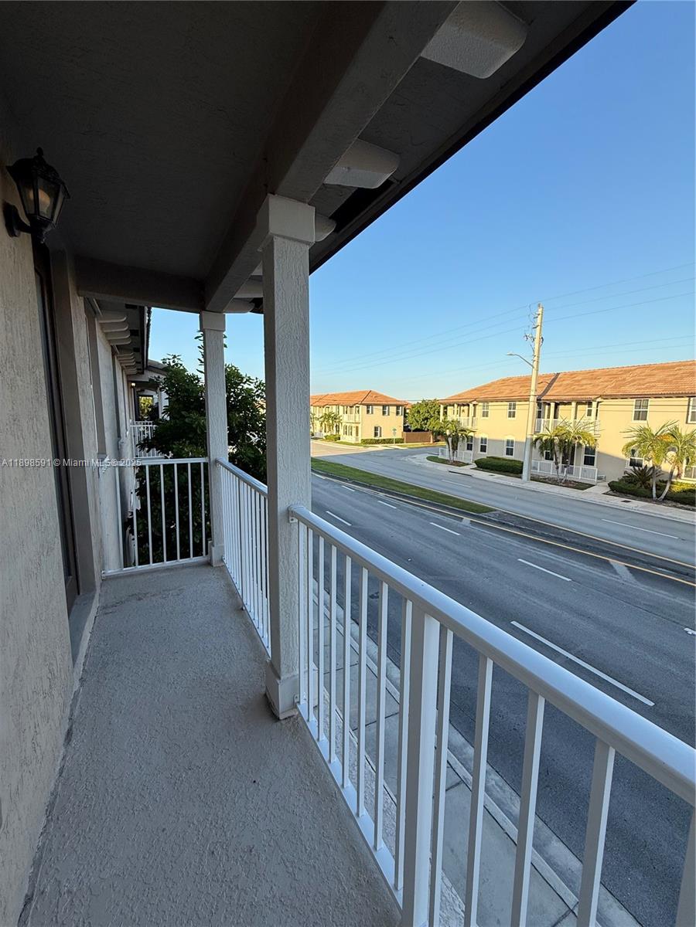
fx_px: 375
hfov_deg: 85.7
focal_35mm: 14
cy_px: 464
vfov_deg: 102.1
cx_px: 348
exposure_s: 1/751
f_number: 2.2
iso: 50
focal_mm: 2.22
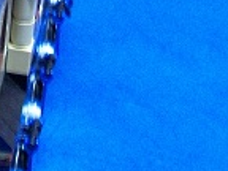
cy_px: -22
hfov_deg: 12.4
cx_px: -185
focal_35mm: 146
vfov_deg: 10.0
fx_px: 962
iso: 250
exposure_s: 1/4
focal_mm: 6.3
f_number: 3.1
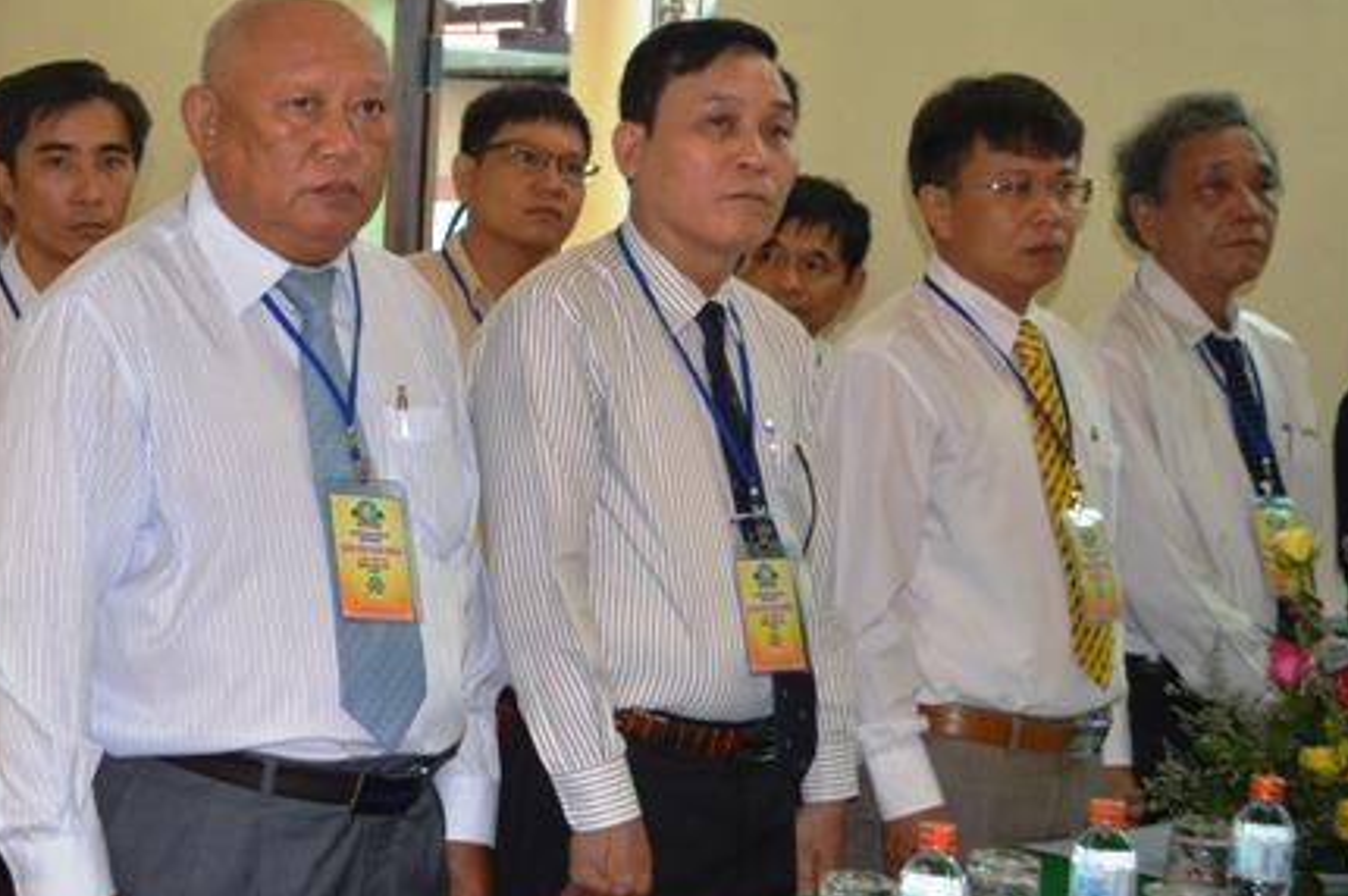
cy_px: 439
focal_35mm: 65
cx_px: 361
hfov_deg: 30.6
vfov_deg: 21.0
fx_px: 2422
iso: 800
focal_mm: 29
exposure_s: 1/60
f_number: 4.5
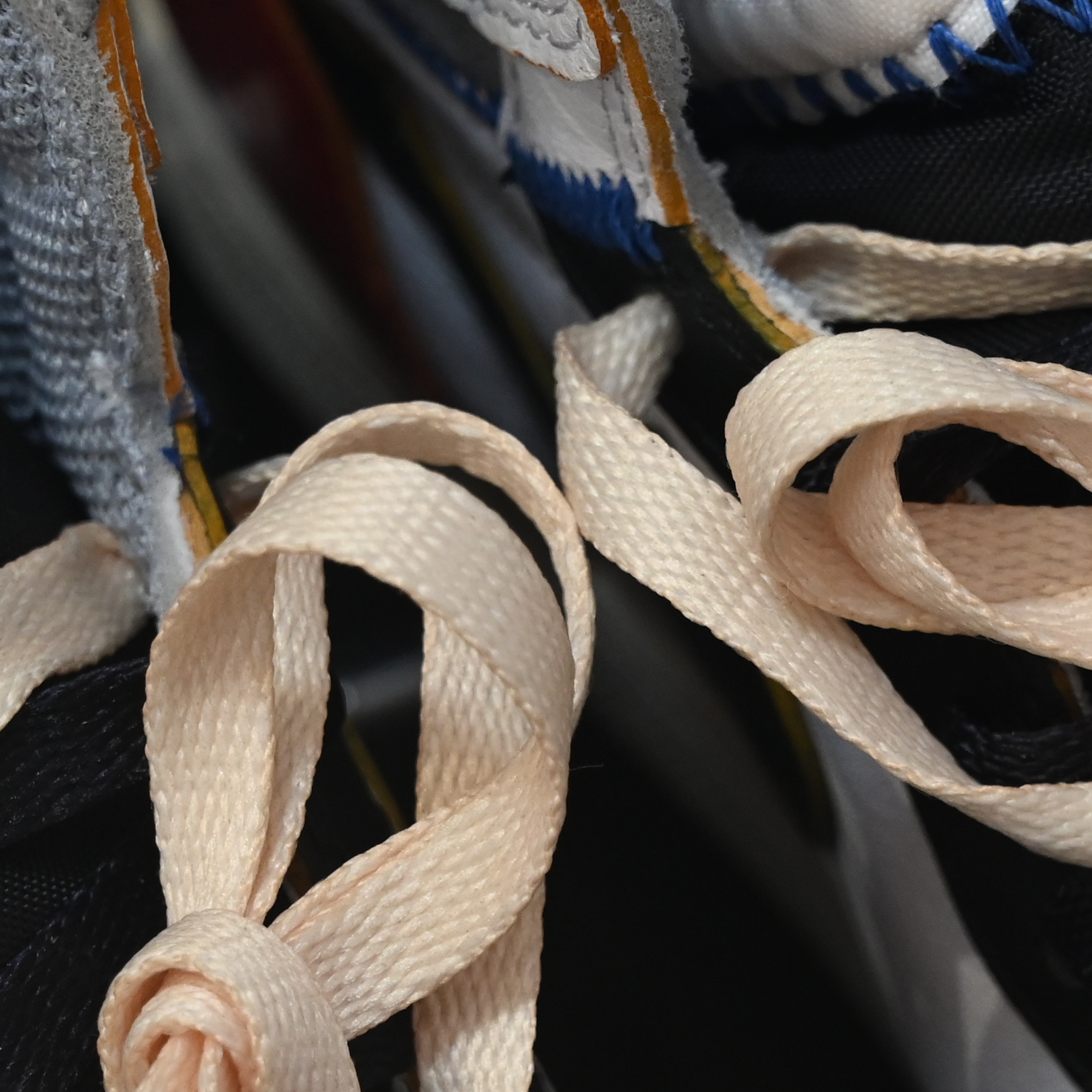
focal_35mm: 199
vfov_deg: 8.8
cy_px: 865
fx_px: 7102
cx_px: 806
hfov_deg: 8.8
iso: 2000
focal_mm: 70
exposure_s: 1/60
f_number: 7.1
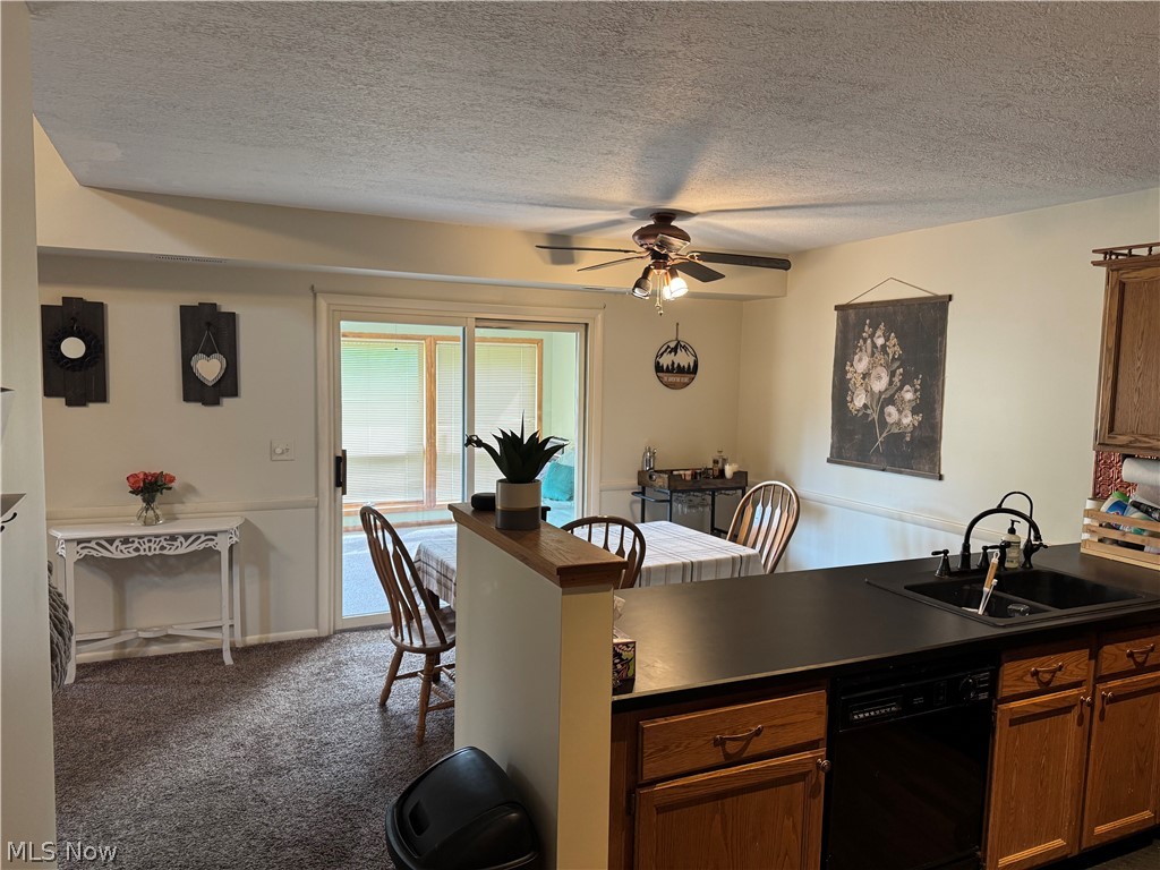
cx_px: 580
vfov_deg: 56.8
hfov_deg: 71.6
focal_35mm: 24
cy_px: 435
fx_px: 804
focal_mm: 6.76
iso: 250
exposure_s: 1/60
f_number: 1.78
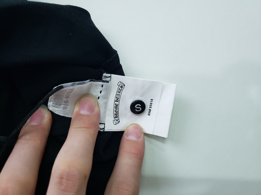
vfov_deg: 53.1
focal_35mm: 26
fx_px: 196
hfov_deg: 67.3
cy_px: 98
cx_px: 130
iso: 160
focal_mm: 4.3
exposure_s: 1/100
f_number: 1.5
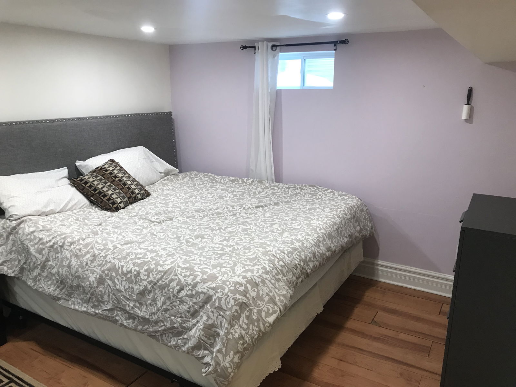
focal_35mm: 28
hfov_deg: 63.4
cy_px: 194
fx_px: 417
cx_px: 258
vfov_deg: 49.7
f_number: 1.8
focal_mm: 3.99
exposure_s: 1/30
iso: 32
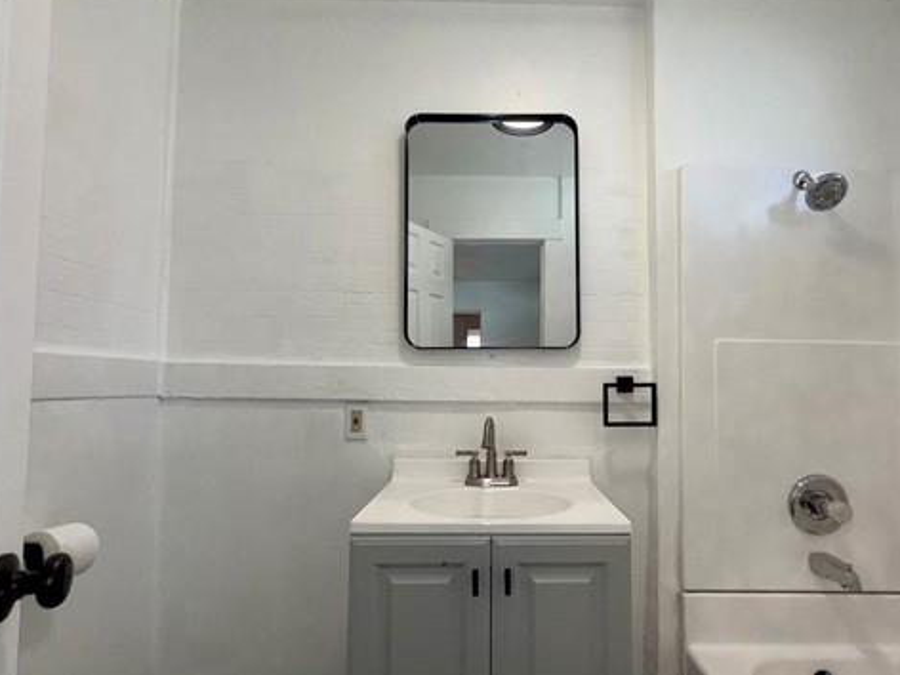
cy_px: 353
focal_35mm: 19
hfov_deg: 84.3
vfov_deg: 68.6
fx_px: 494
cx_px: 505
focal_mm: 2.22
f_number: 2.2
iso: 64
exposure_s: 1/122
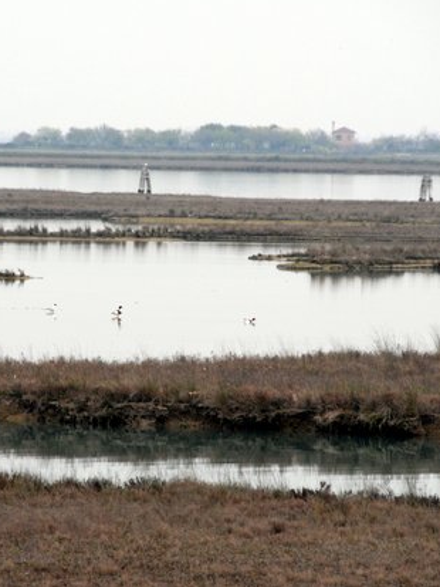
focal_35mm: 448
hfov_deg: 3.3
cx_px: 143
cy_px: 286
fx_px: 7589
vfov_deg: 4.4
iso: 320
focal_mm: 200
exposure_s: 1/200
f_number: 7.1
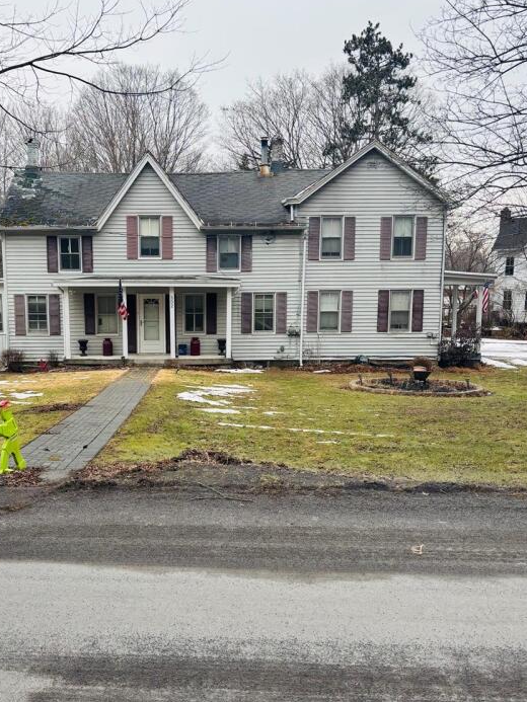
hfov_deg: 39.3
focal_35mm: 36
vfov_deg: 51.2
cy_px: 396
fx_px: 731
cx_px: 187
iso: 32
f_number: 1.6
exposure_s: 1/122
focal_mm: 5.96
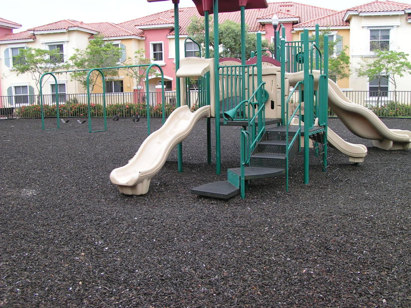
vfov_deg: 37.7
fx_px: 451
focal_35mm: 38
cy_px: 154
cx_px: 206
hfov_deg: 49.0
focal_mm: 5.8
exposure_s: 1/125
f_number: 5.6
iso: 50
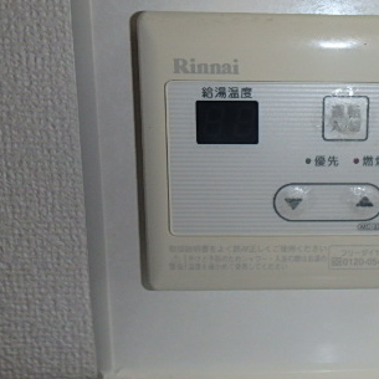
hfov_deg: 40.7
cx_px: 314
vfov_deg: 42.2
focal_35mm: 39
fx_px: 483
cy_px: 123
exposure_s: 1/30
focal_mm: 3.7
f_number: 6
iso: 250
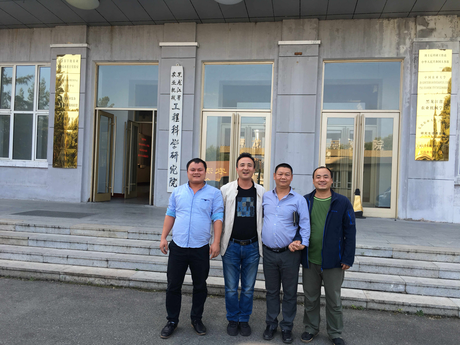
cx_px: 230
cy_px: 172
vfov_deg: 48.2
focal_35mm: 29
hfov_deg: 61.7
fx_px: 385
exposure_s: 1/161
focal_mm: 4.15
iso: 25
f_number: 2.2
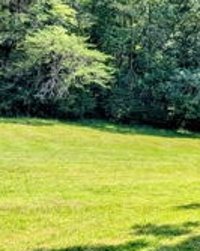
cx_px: 260
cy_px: 143
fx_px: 415
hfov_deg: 23.8
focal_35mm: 56
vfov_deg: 33.6
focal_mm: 6.81
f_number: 1.85
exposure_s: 1/1155
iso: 38
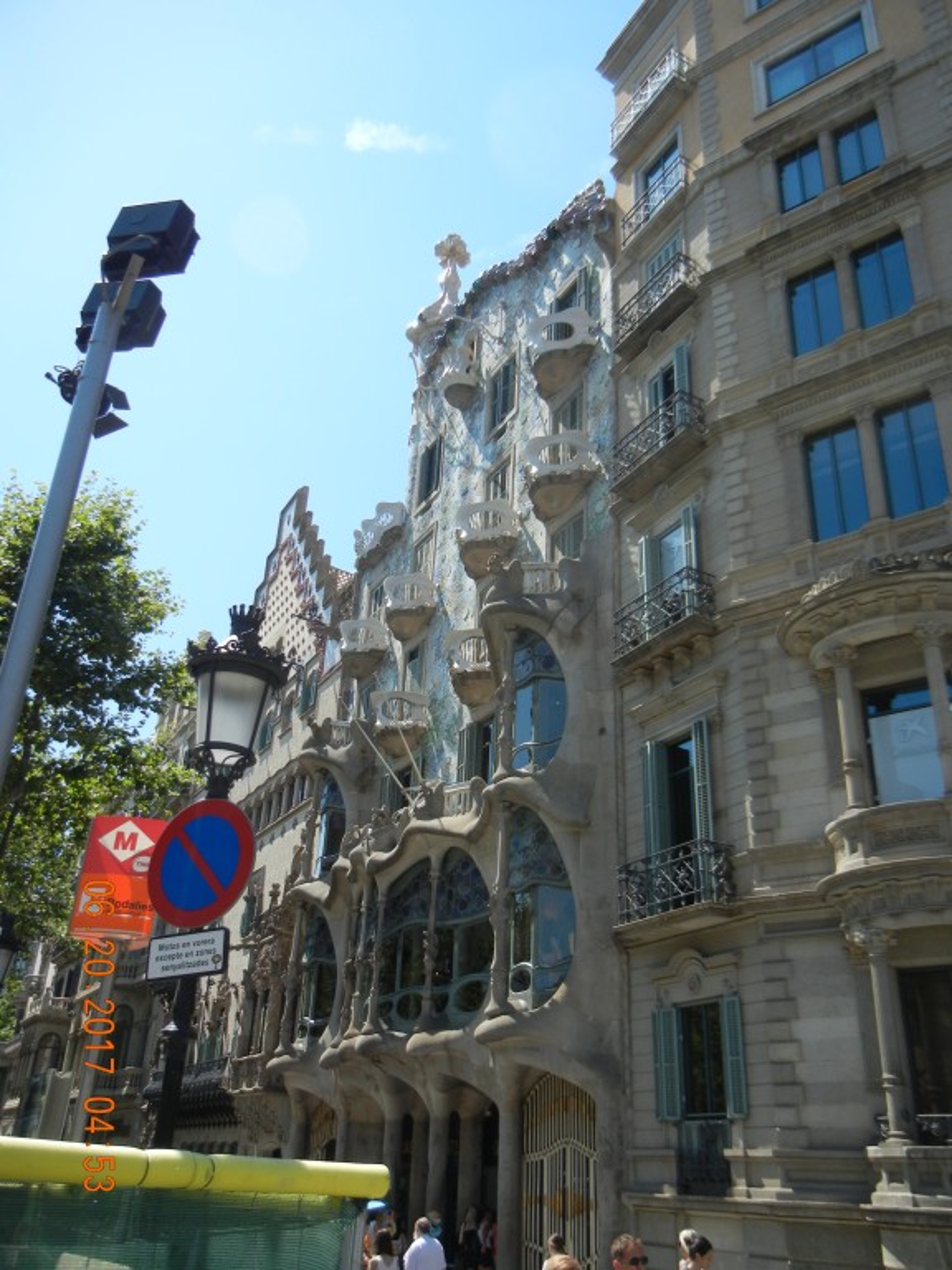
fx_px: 1100
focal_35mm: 30
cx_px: 476
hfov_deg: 46.8
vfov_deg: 60.0
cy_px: 635
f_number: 7
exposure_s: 1/280
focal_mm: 5.4
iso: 160
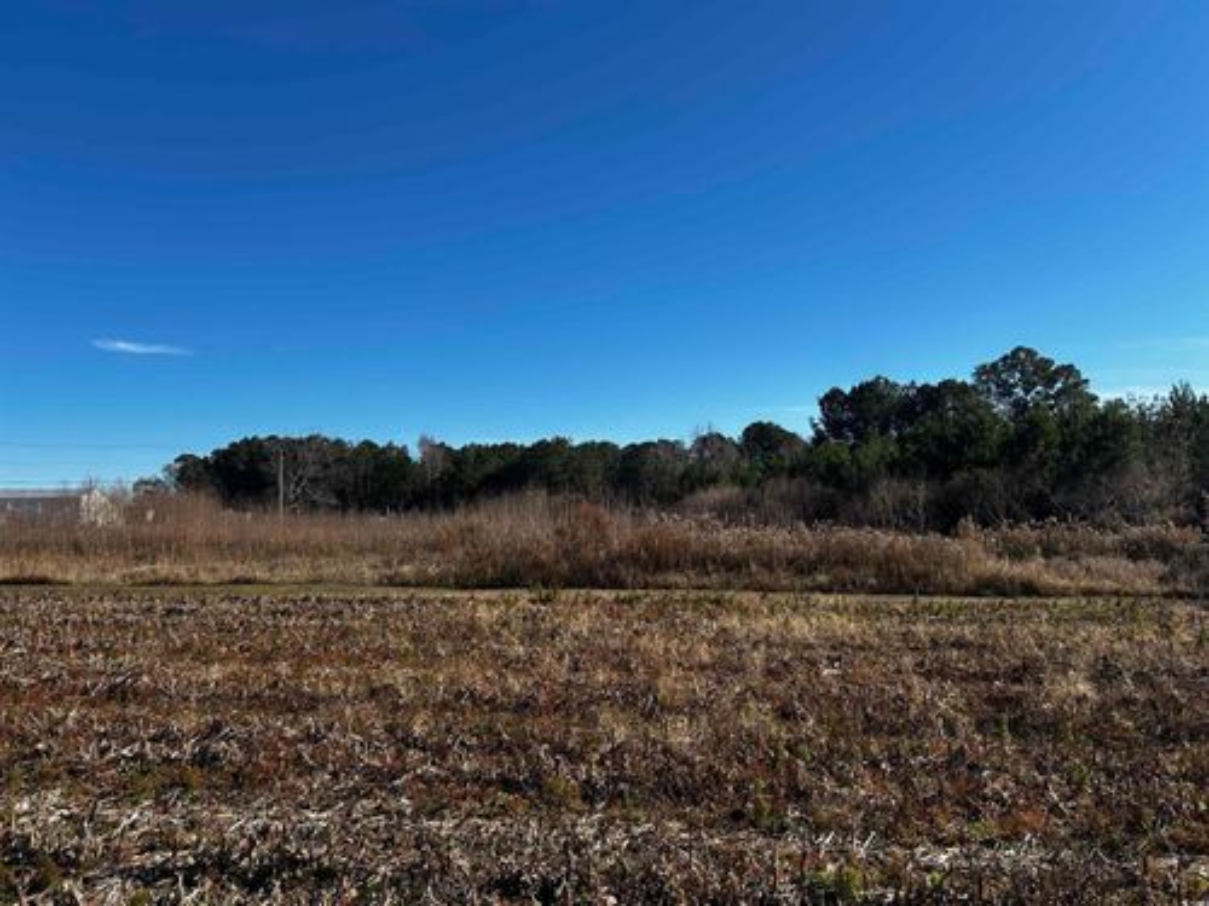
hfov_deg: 67.3
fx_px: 908
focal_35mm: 26
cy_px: 453
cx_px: 604
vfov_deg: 53.1
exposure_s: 1/3831
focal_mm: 5.7
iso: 50
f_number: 1.5
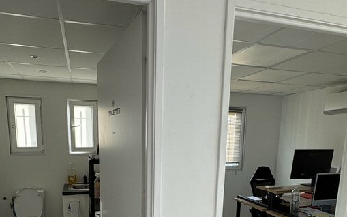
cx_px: 154
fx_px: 265
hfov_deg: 66.3
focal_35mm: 28
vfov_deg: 42.1
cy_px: 181
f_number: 2.2
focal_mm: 2.22
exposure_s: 1/100
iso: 80
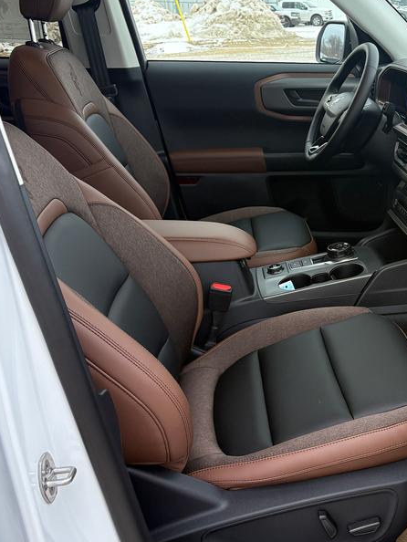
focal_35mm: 42
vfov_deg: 44.7
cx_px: 318
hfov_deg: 33.5
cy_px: 243
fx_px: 658
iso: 125
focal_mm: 5.96
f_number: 1.6
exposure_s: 1/121
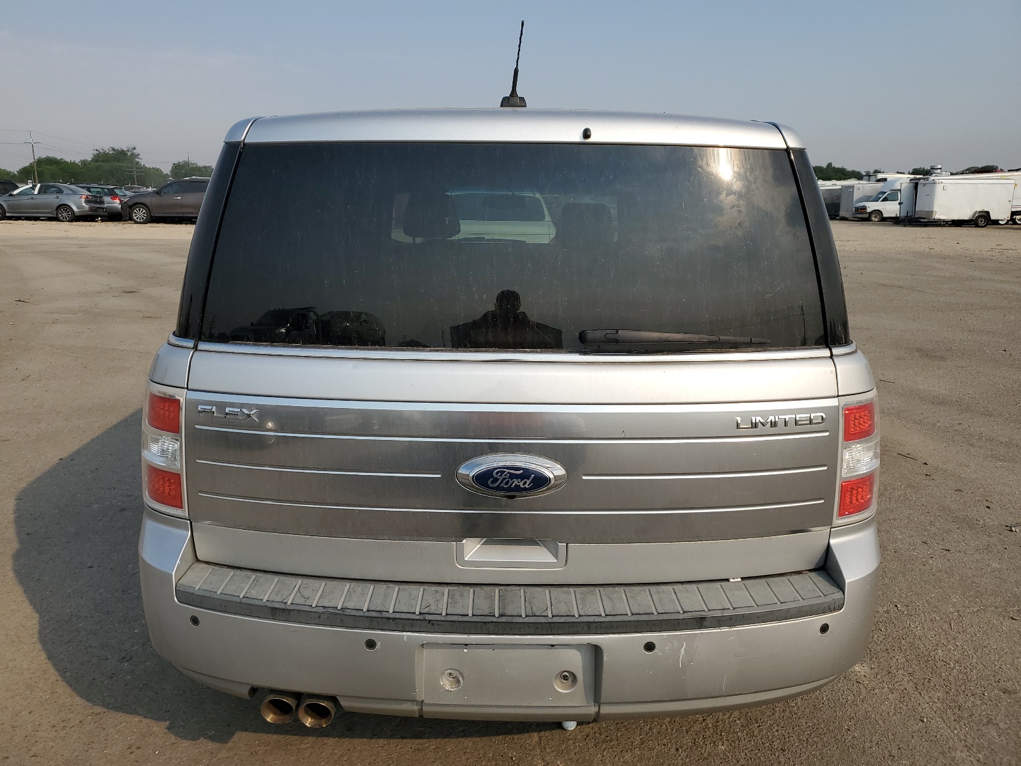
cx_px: 510
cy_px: 383
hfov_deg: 67.3
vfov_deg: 53.1
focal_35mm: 26
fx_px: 767
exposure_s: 1/3333
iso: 50
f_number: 1.5
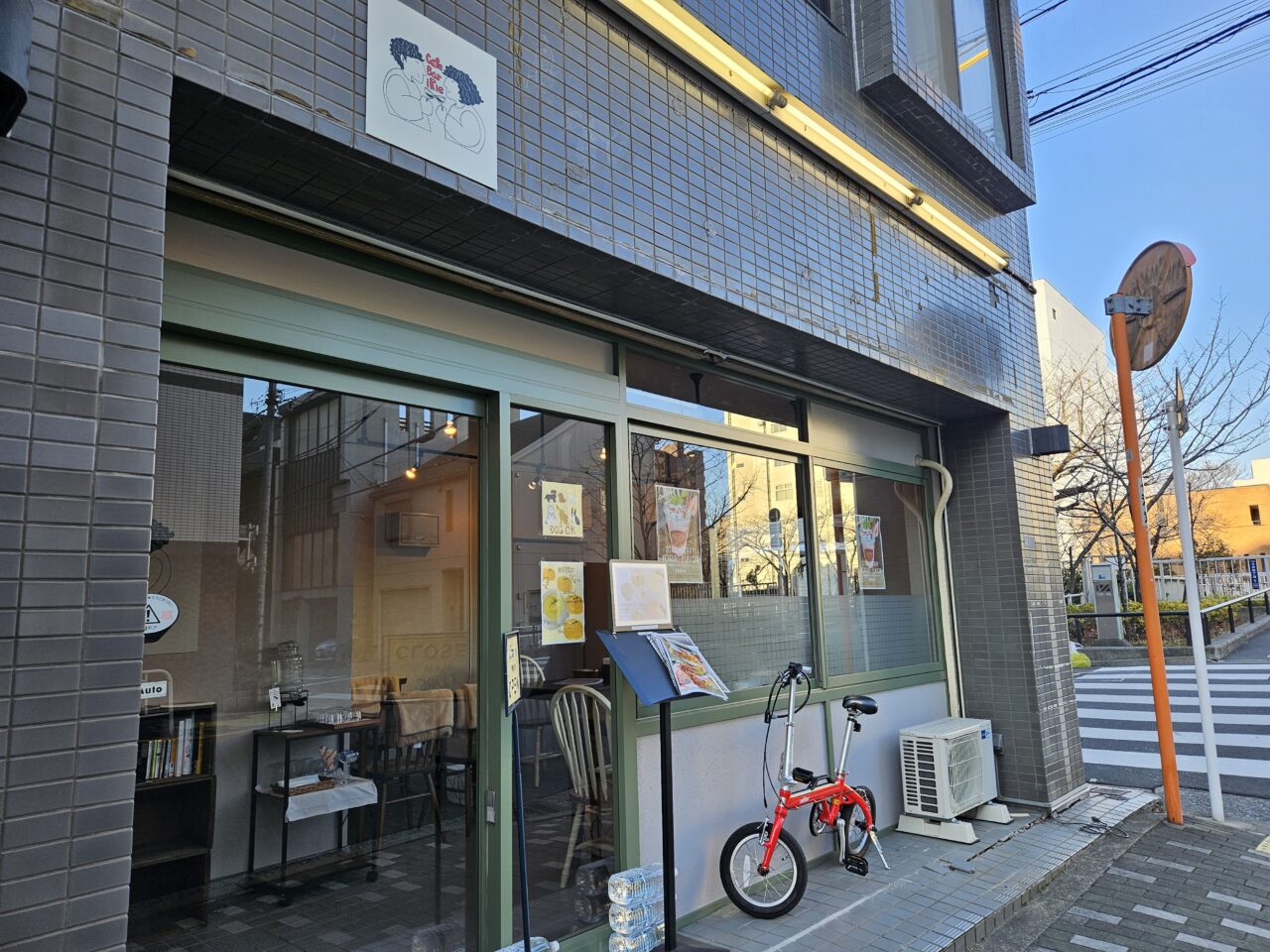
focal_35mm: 23
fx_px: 844
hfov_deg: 73.9
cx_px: 635
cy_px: 476
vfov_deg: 58.9
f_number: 1.8
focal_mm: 5.4
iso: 25
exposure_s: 1/180
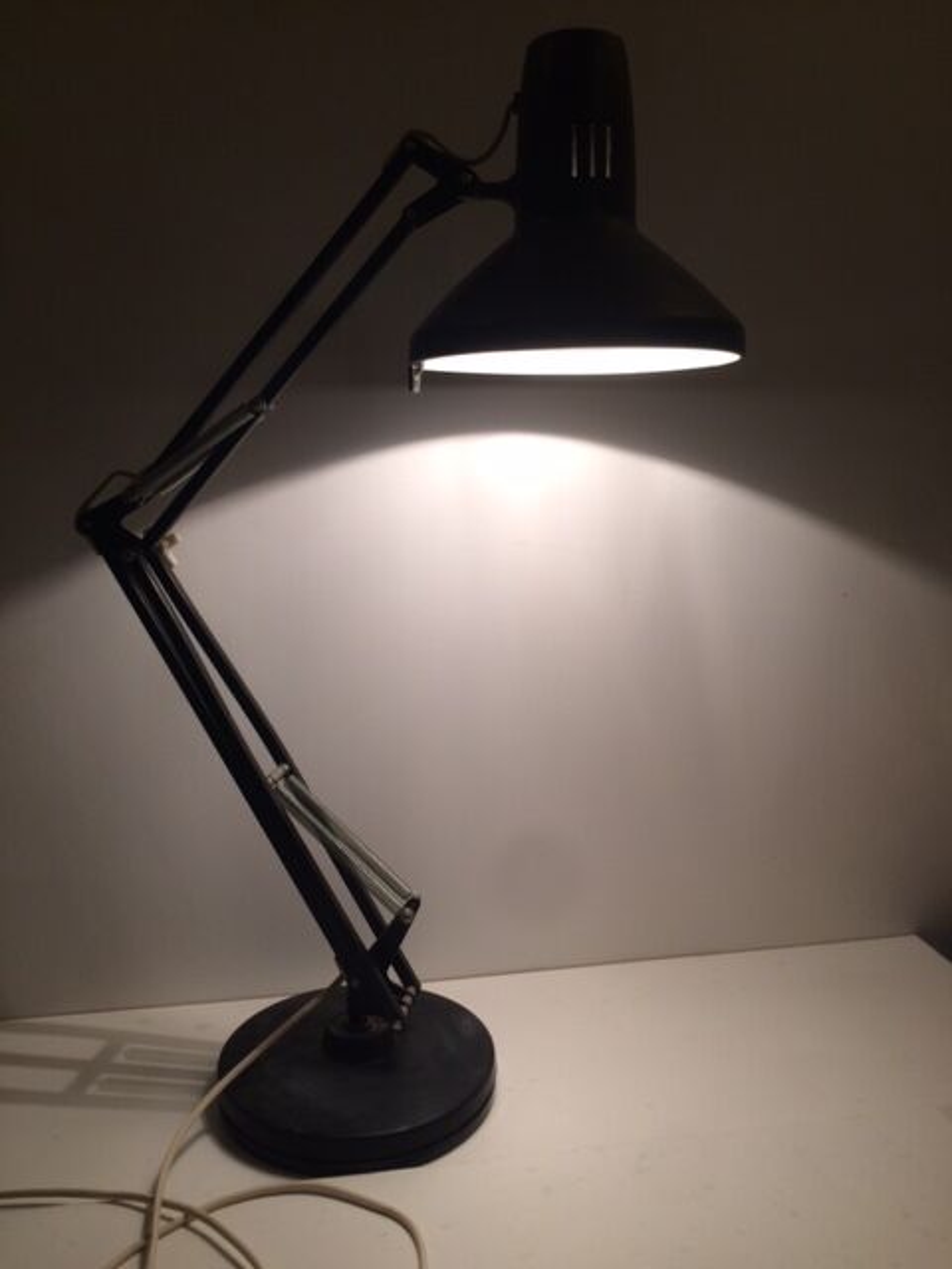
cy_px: 634
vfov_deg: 61.7
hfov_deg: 48.2
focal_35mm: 29
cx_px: 476
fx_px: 1063
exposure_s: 1/50
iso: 50
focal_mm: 4.15
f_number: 2.2
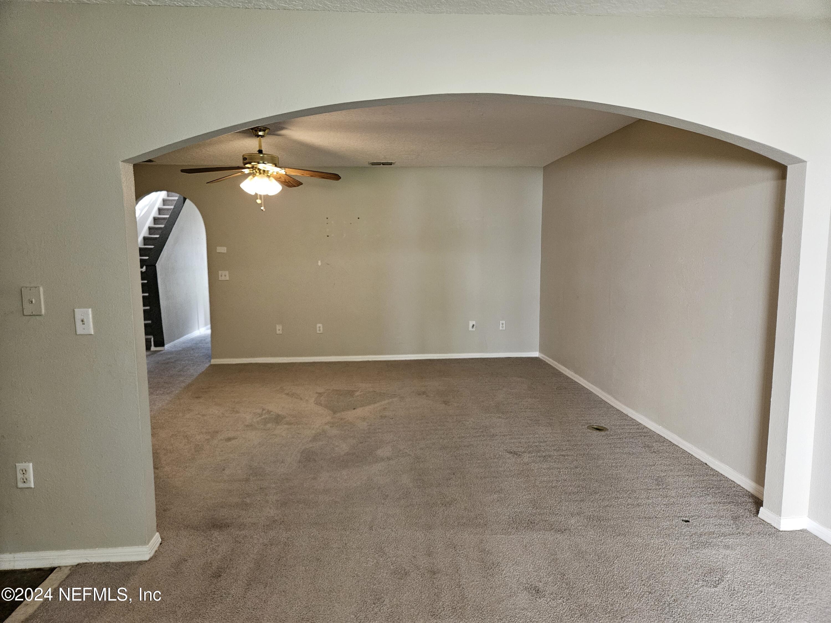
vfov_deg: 58.9
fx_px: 552
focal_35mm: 23
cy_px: 312
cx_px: 416
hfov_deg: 73.9
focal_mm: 5.4
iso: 640
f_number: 1.8
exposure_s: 1/120
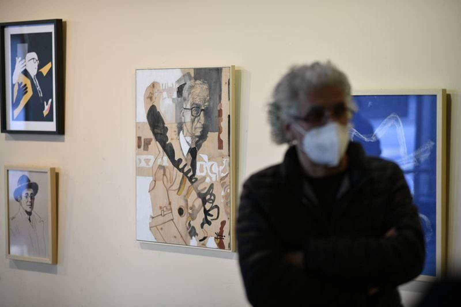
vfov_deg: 16.1
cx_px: 230
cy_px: 154
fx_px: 1088
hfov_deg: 23.9
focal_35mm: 85
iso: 1600
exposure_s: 1/800
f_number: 2.2
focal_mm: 85
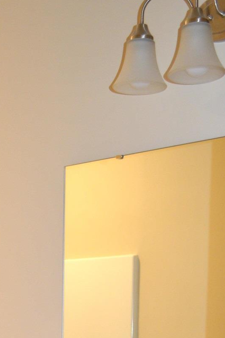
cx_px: 54
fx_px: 808
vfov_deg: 21.3
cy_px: 447
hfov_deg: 15.8
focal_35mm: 86
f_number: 3.8
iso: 720
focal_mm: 20
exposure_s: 1/60
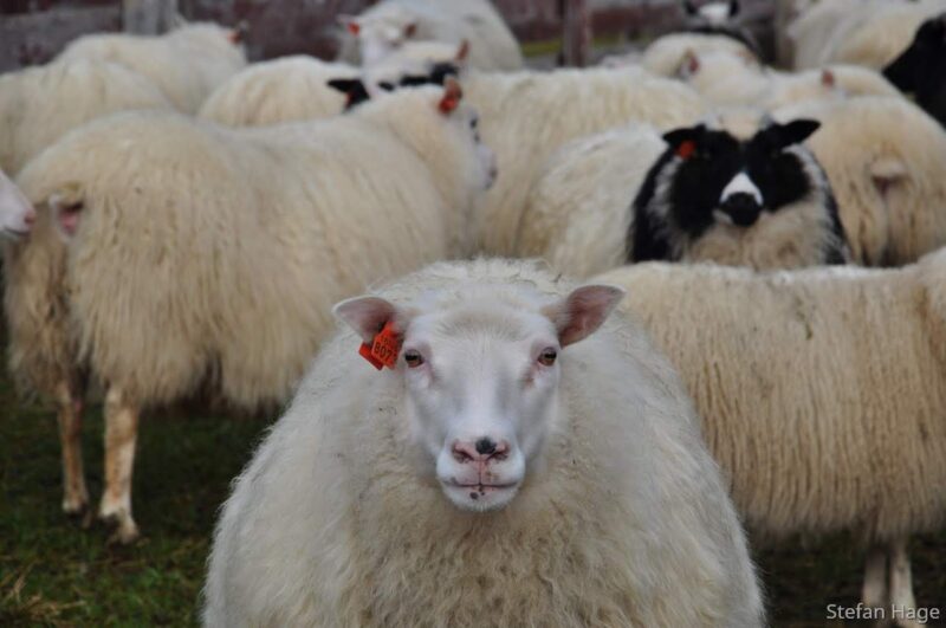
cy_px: 314
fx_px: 4133
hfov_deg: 13.1
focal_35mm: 158
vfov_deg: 8.7
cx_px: 473
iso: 200
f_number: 9
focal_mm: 105
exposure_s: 1/160
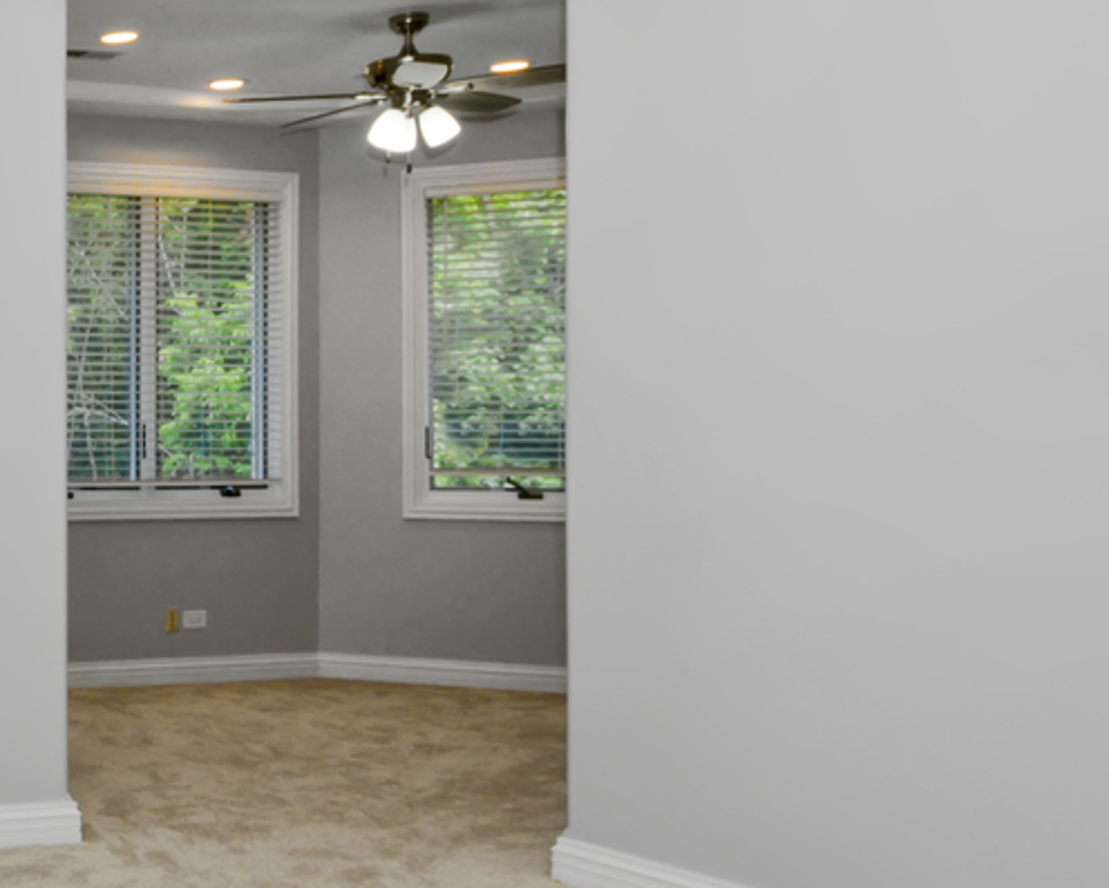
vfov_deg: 32.8
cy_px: 452
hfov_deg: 29.1
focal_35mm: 46
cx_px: -461
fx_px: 1510
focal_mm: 10
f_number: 7.1
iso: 250
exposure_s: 1/100
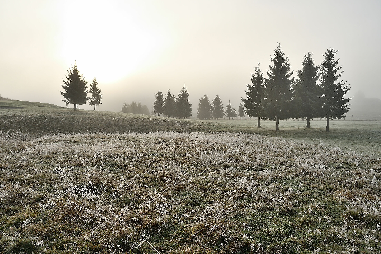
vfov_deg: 43.6
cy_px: 127
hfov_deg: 61.9
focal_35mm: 30
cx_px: 190
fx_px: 317
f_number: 9
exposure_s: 1/125
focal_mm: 20
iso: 100
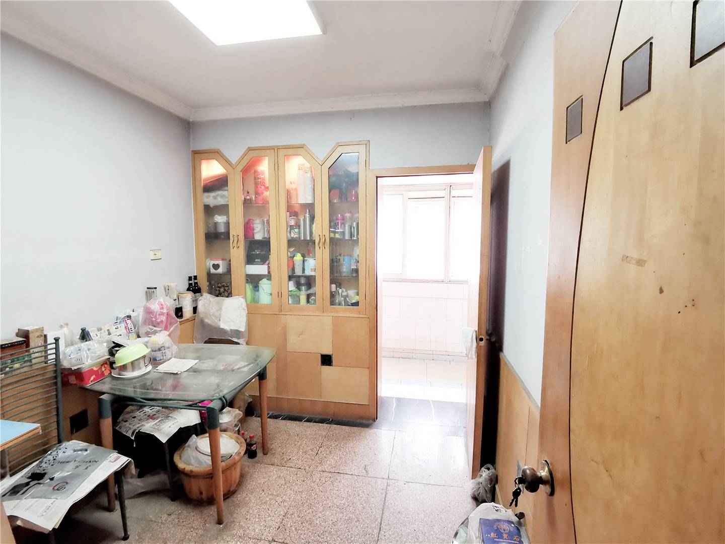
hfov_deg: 91.0
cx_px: 362
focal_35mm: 17
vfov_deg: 74.7
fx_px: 356
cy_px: 272
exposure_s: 1/50
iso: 400
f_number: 2.2
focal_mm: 2.26
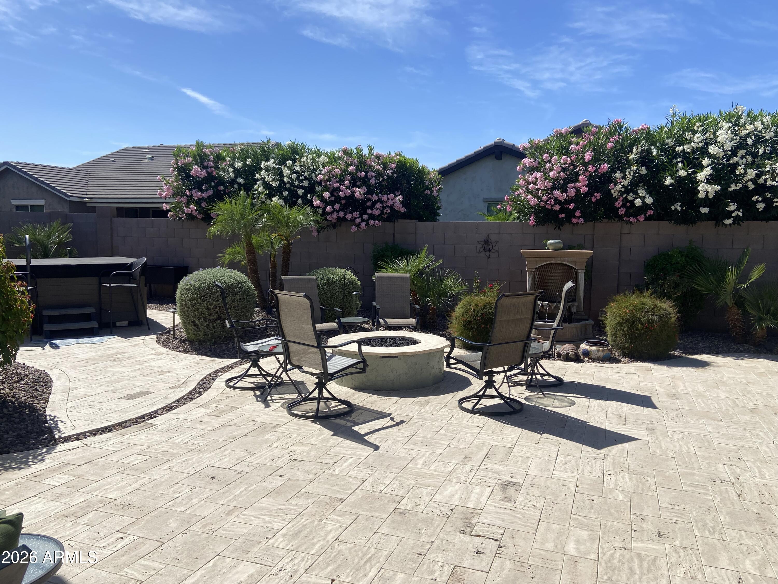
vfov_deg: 53.1
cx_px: 389
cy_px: 292
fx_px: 584
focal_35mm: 26
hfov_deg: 67.3
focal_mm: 4.25
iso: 32
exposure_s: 1/4444
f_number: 1.8
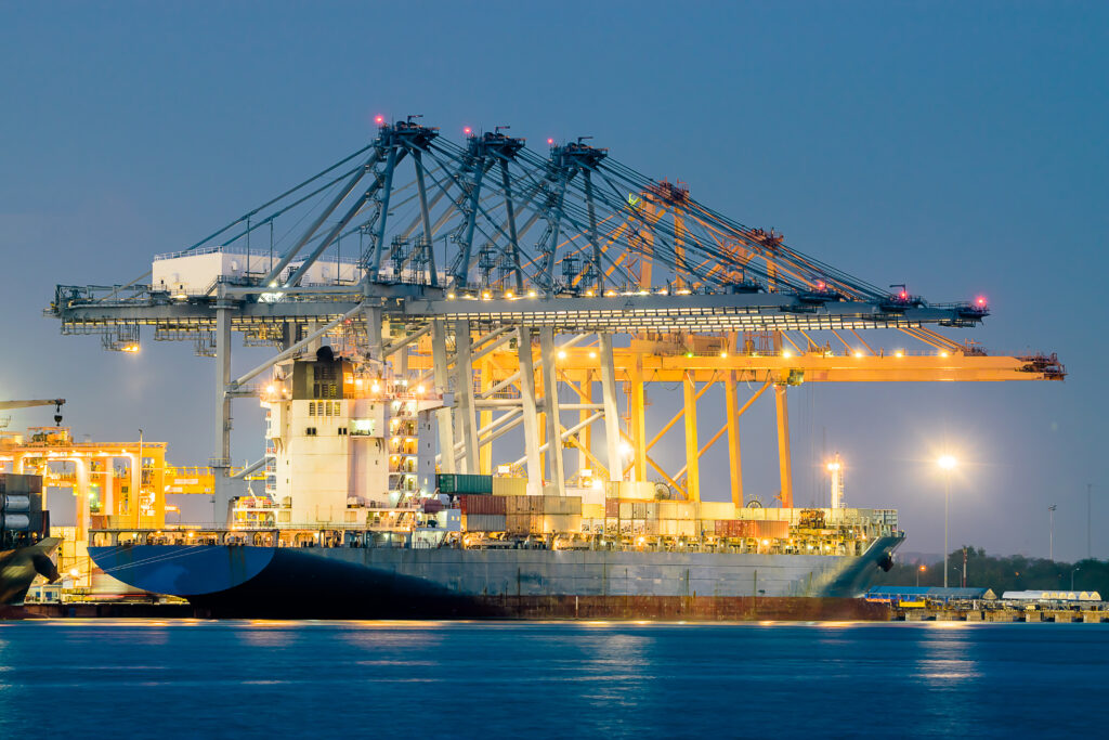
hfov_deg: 9.1
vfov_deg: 6.1
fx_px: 6932
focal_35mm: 225
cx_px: 554
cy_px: 370
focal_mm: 150
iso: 100
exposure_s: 4
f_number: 11
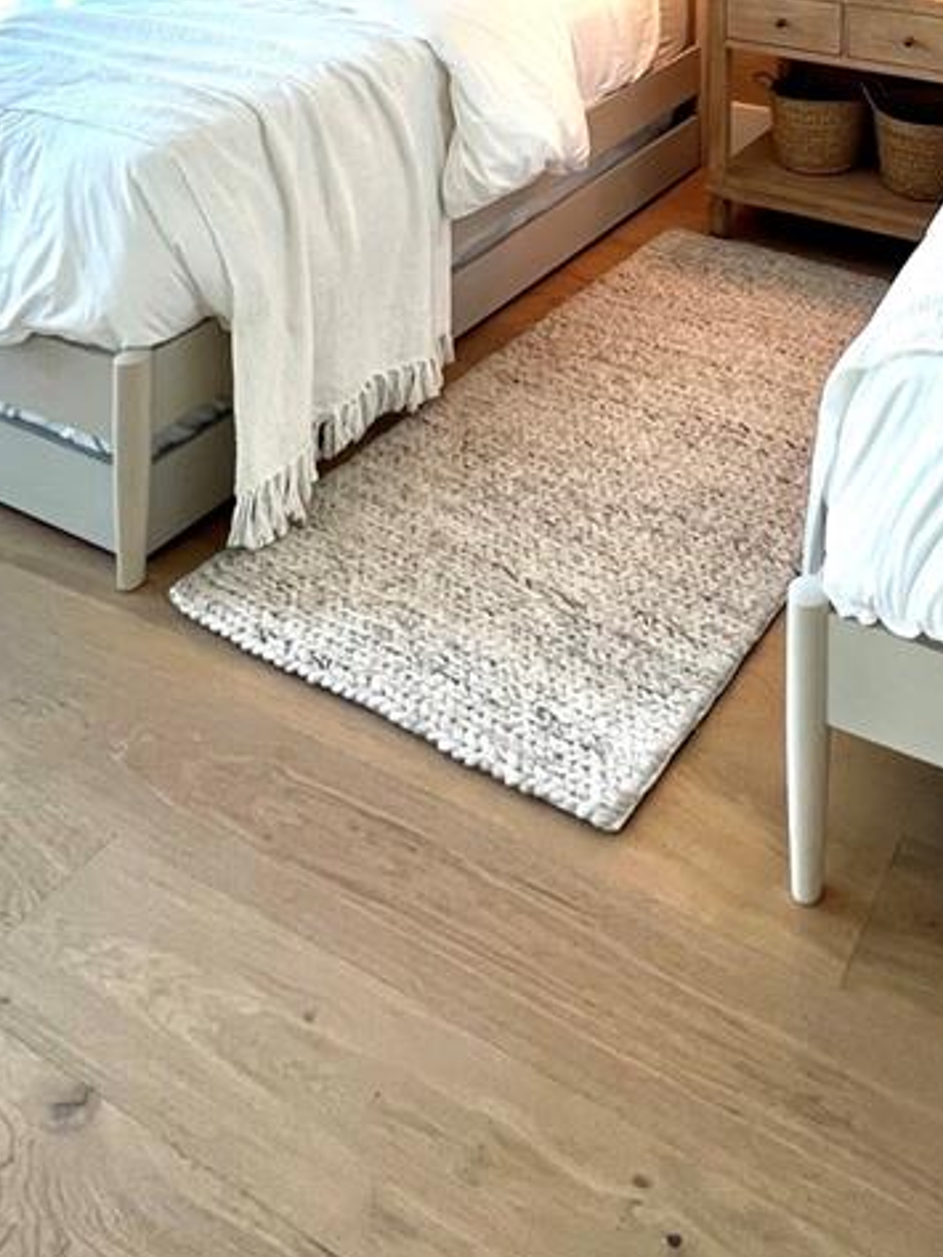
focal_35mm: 33
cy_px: -322
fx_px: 1198
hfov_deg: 40.4
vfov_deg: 37.8
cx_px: 813
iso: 50
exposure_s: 1/120
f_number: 1.8
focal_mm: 1.57
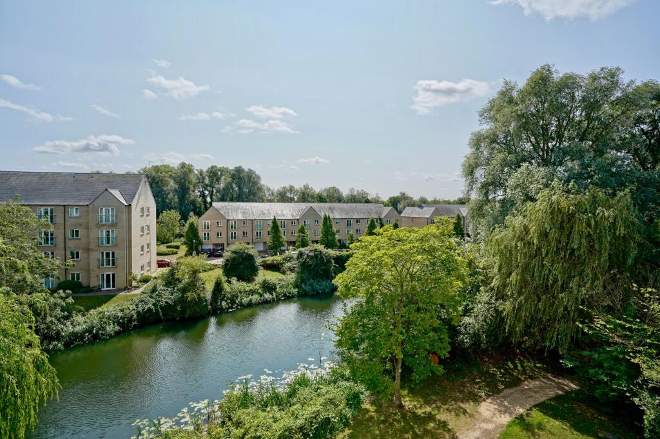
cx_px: 330
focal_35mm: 16
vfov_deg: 73.7
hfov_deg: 96.8
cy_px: 220
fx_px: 293
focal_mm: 16
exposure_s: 1/250
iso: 100
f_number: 8
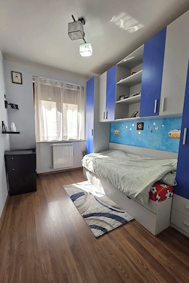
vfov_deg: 104.2
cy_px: 146
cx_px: 89
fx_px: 110
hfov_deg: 81.2
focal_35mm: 14
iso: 40
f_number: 1.9
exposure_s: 1/101
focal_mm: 2.2
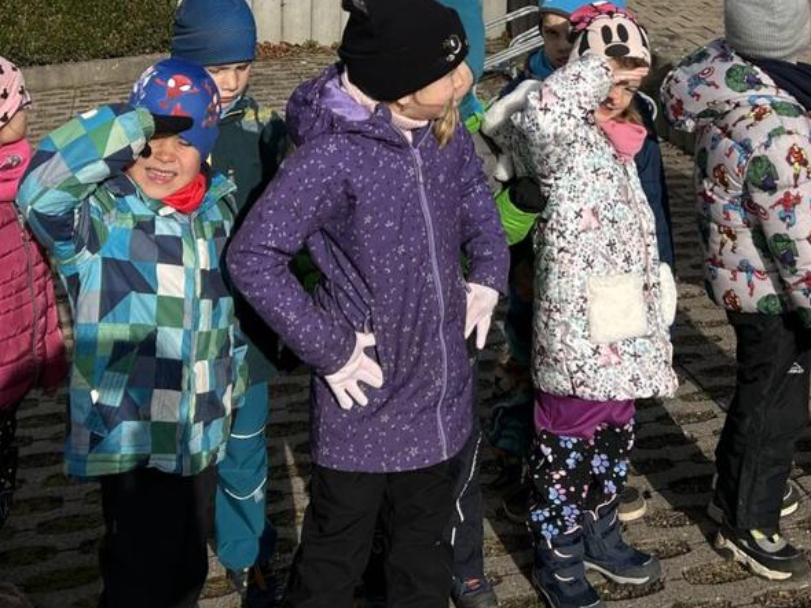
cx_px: 370
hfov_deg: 32.7
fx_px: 1382
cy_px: -56
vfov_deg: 23.3
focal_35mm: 59
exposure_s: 1/5882
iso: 50
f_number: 1.5
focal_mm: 5.7
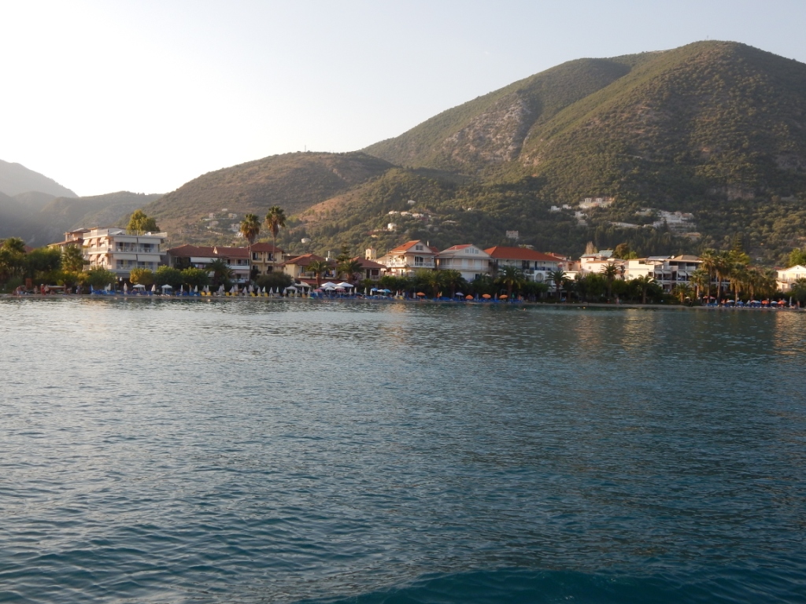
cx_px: 403
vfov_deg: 37.7
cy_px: 302
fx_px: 885
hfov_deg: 49.0
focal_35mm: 38
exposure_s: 1/640
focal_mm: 6.8
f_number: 3.4
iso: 125
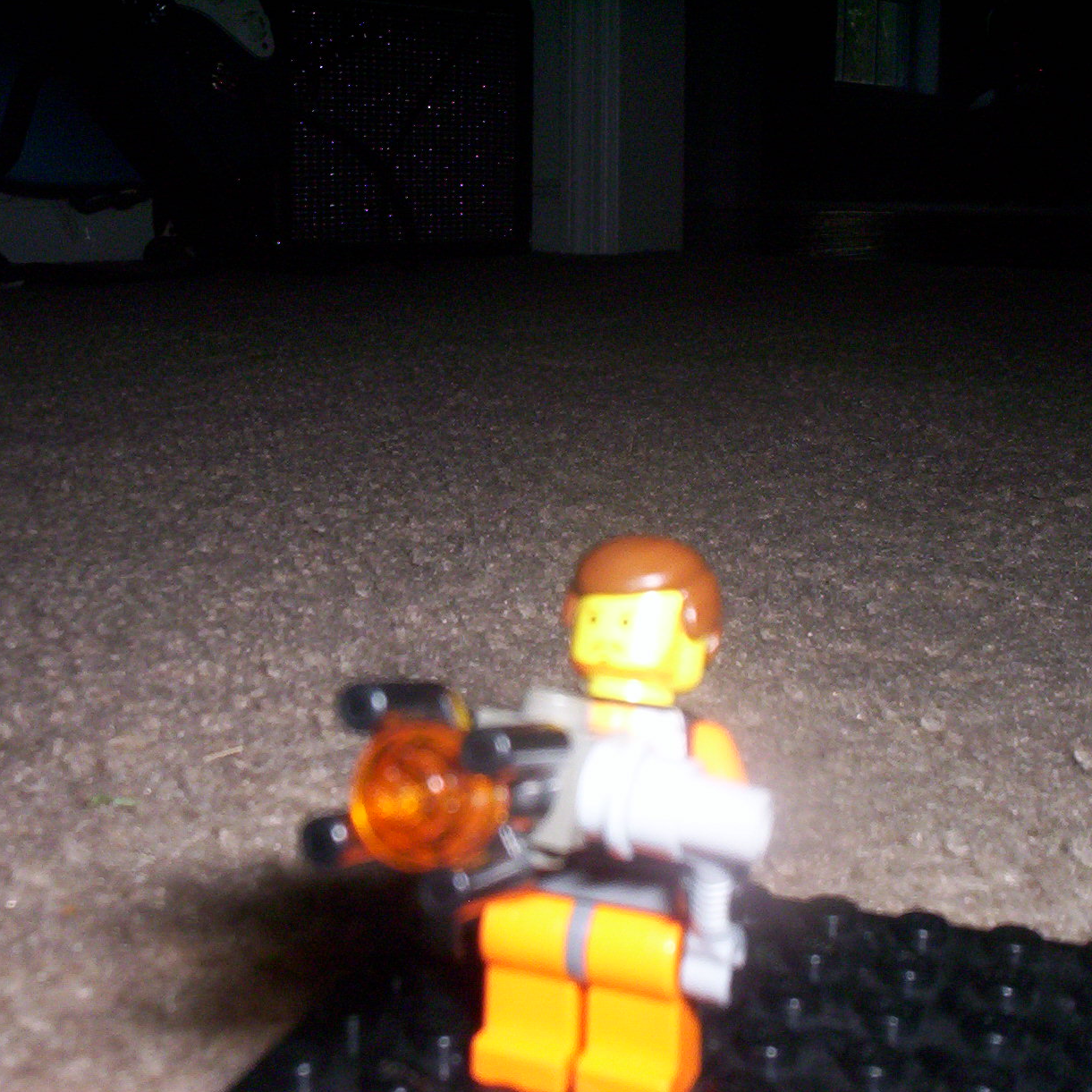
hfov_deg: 37.5
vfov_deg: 37.6
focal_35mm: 45
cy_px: 543
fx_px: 1606
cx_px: 498
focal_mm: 4.99
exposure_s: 1/60
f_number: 4.5
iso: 140
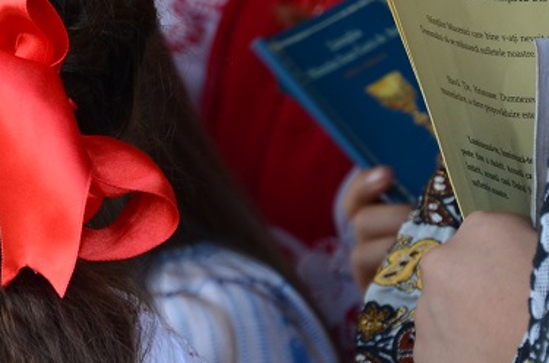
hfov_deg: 4.8
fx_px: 6571
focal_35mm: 432
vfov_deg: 3.2
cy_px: 297
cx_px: -168
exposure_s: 1/100
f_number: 5.6
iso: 250
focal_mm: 90
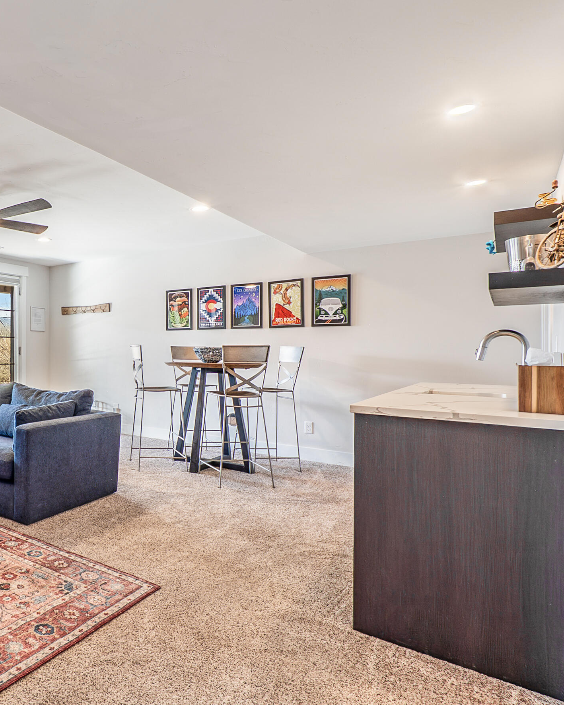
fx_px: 459
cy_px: 345
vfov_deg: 75.0
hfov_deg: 54.2
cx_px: 46
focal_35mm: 22
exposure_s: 1/1.67
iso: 100
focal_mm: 10
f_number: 10
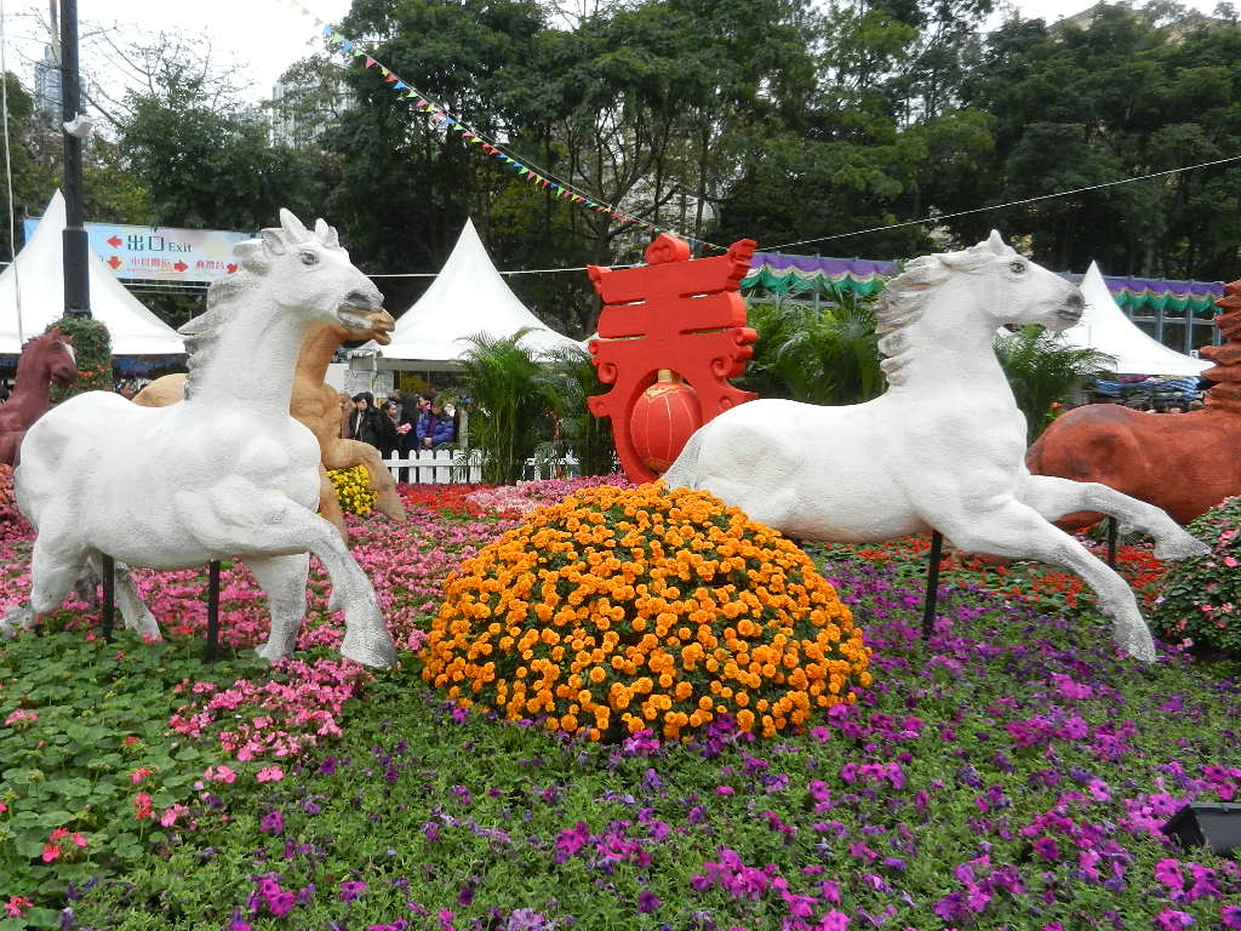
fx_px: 1040
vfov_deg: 48.2
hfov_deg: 61.7
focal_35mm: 29
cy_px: 466
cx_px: 620
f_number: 3.6
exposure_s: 1/200
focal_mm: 5.1
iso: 160
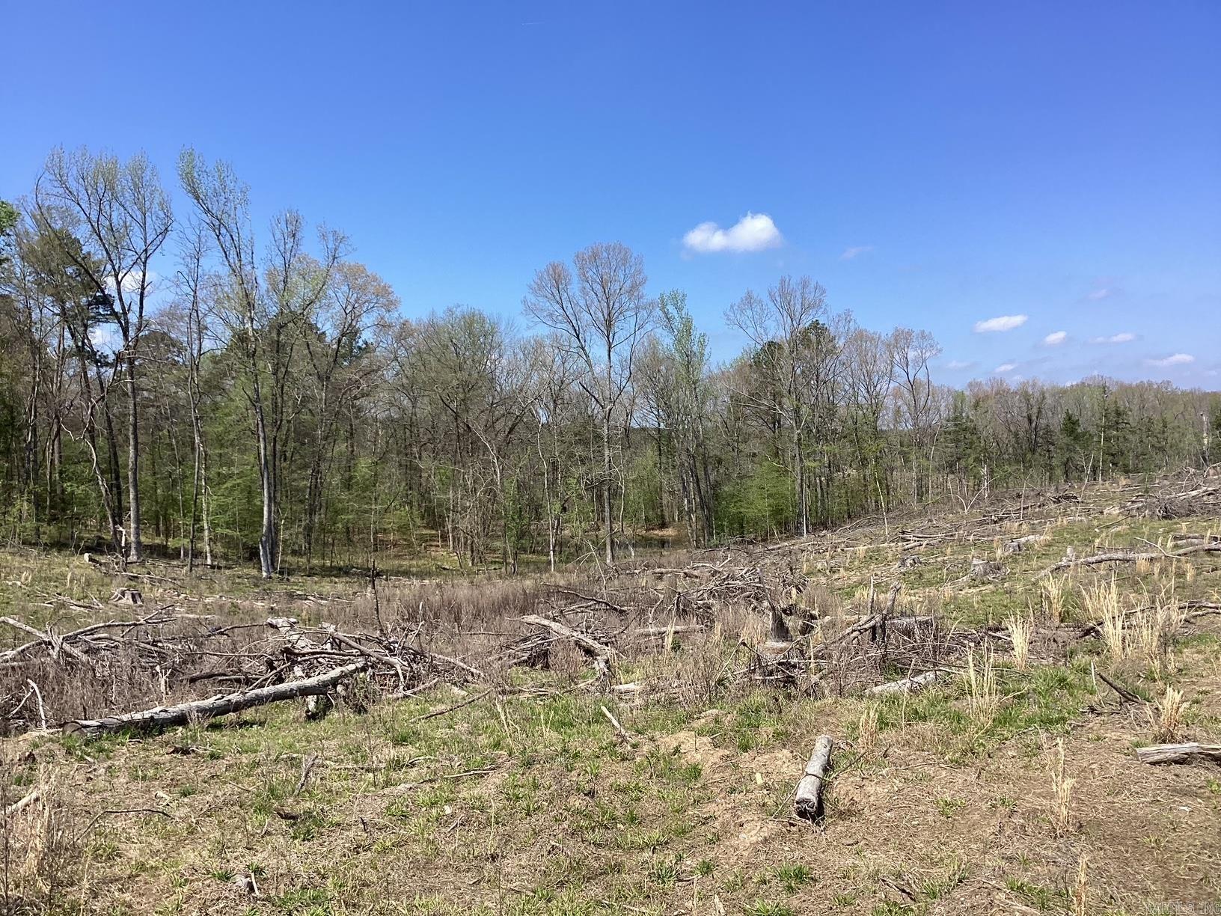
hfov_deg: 58.4
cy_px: 458
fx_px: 1093
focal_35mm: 31
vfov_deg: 45.4
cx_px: 610
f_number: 2.4
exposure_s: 1/1164
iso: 25
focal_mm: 3.3
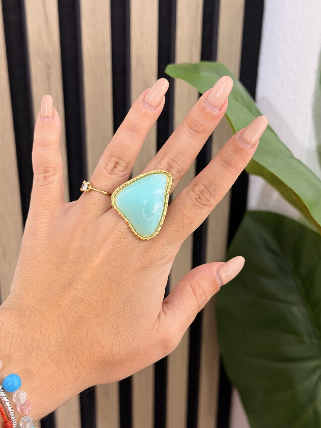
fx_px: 593
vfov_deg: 39.7
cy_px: 214
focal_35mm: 48
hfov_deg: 30.3
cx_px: 160
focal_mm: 6.76
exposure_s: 1/100
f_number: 1.78
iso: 100
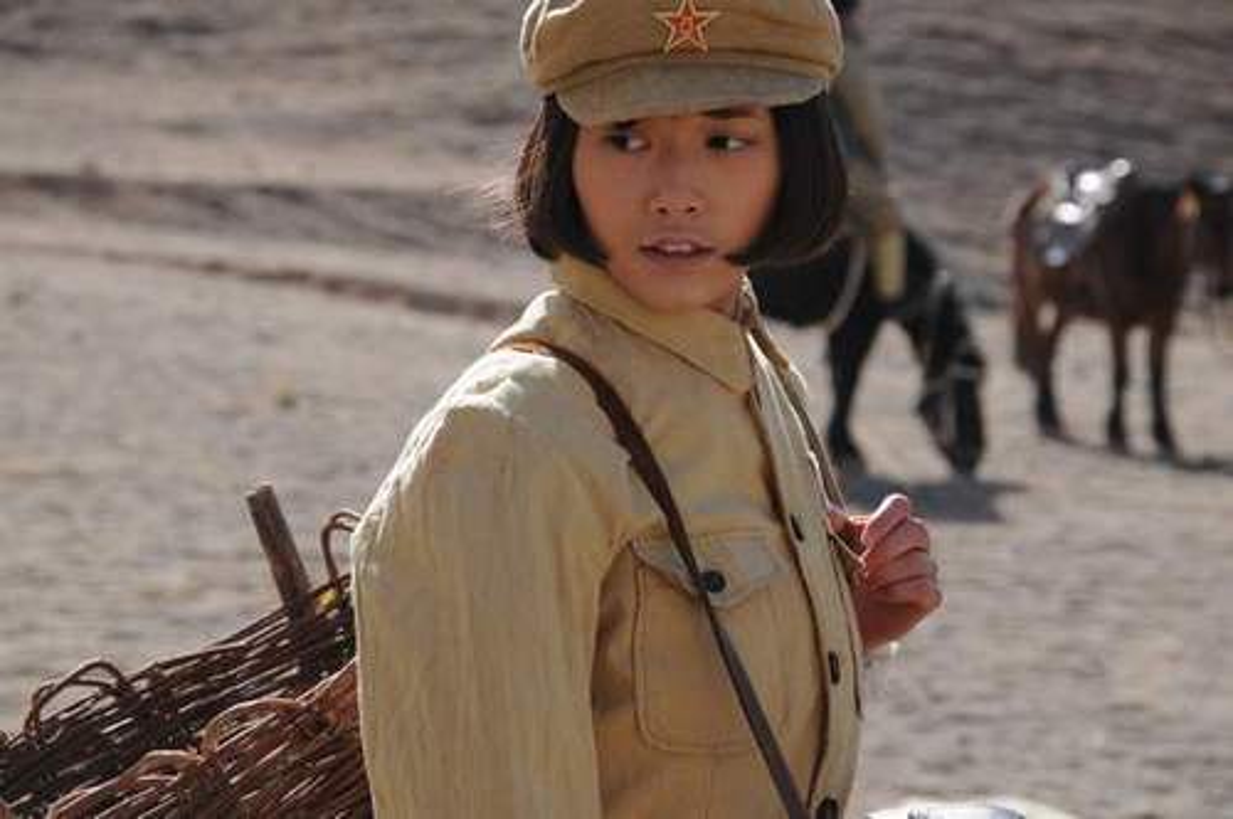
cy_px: 410
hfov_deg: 13.1
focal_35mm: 158
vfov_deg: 8.7
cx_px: 616
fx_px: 5387
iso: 200
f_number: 9
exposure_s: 1/320
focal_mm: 105
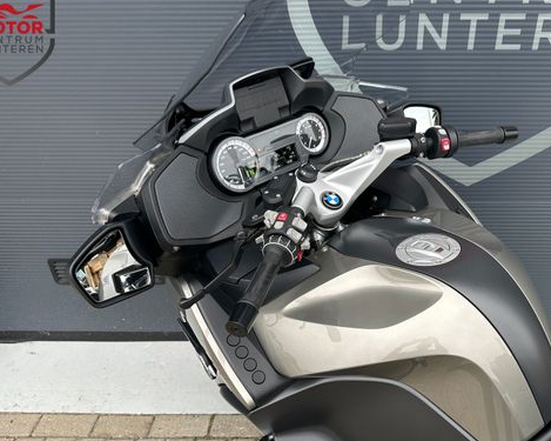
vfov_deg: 45.6
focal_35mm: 32
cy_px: 261
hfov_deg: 55.1
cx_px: 341
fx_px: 522
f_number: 1.78
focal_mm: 6.86
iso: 80
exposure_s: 1/319
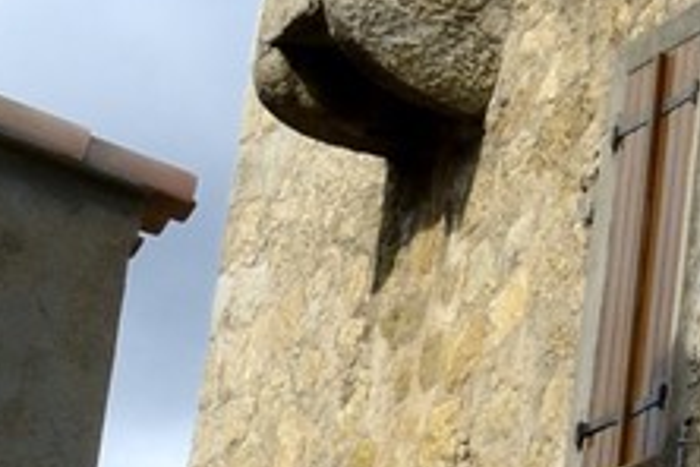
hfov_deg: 6.9
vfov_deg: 5.3
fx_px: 5036
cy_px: 151
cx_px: 2299
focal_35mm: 259
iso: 400
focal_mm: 36
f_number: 18
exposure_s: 1/200
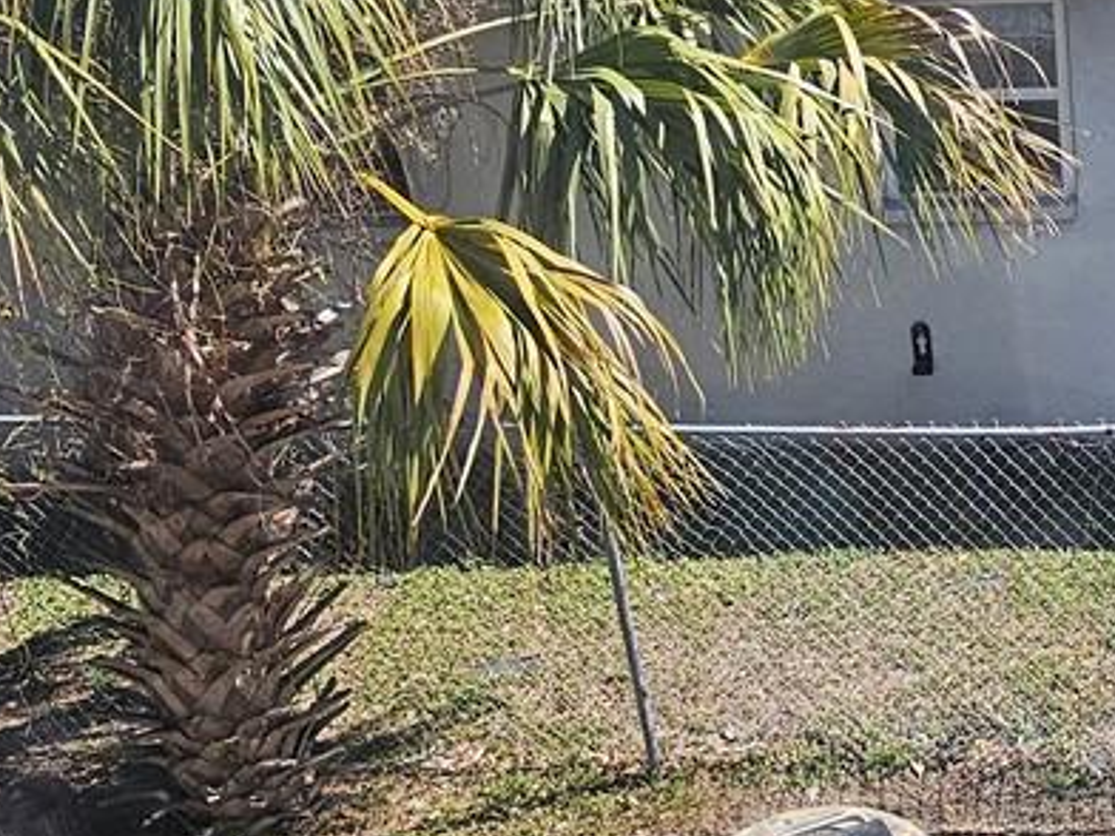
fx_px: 1707
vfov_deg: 27.4
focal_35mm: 53
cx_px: 1138
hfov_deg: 32.9
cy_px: 535
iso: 50
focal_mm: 2.2
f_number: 2.2
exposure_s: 1/1151
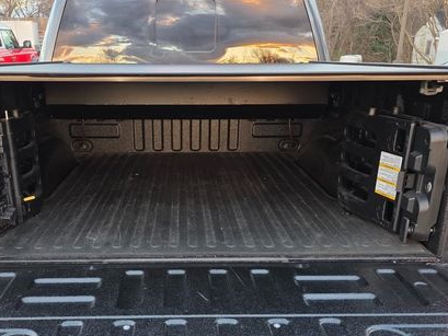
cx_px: 189
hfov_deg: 51.1
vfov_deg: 39.2
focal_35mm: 36
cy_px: 228
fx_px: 466
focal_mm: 6.3
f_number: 1.7
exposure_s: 1/120
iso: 400
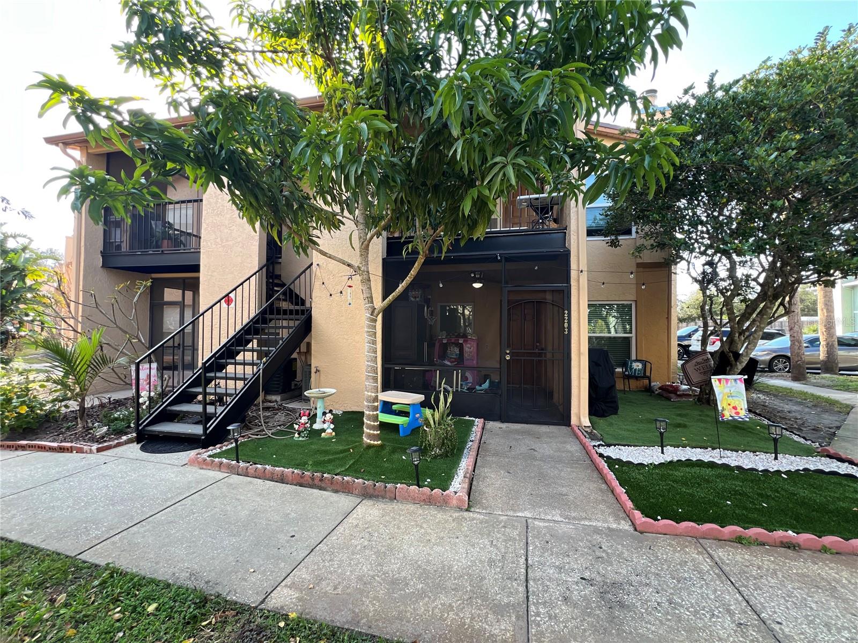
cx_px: 429
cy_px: 322
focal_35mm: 13
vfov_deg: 89.9
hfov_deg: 106.2
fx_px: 322
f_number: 1.8
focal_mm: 1.57
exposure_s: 1/99
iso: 32
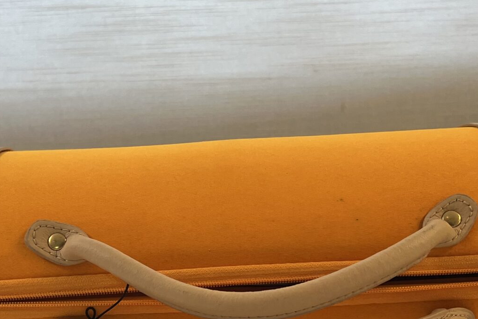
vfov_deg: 19.7
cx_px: 198
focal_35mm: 68
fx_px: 903
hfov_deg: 29.6
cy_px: 285
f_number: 1.5
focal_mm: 5.7
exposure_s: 1/100
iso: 80
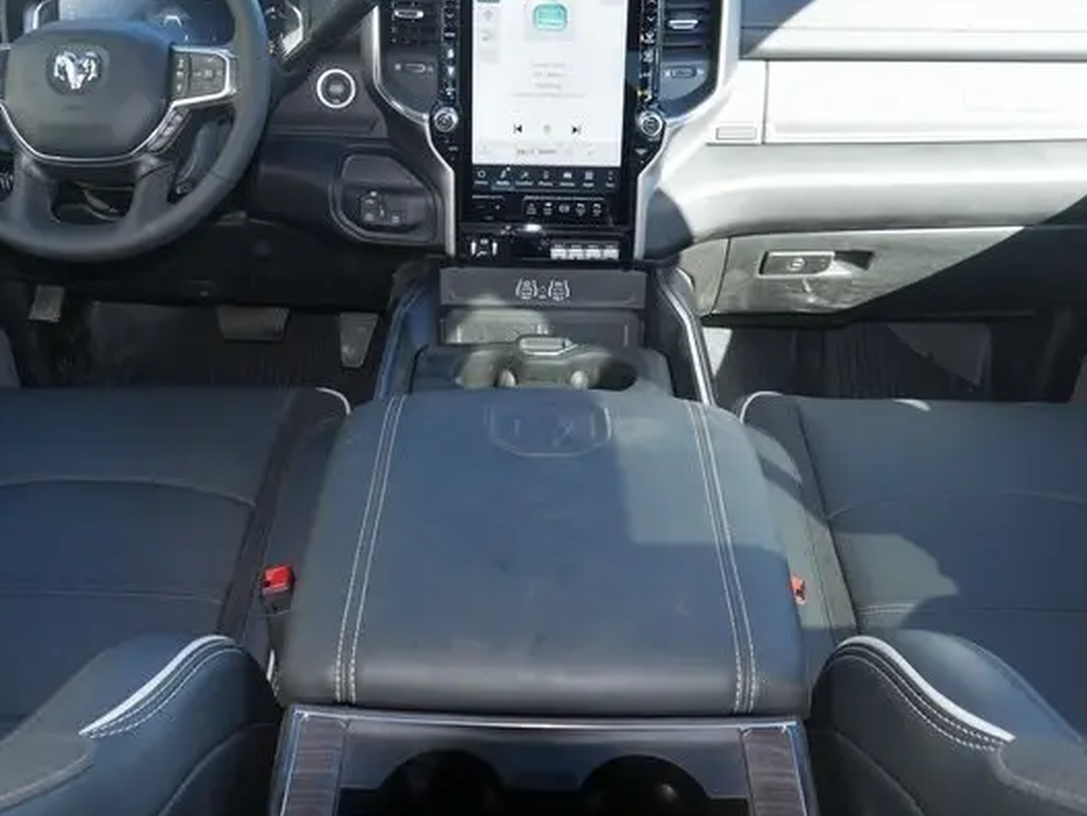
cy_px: 360
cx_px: 505
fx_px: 1068
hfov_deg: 53.9
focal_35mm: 34
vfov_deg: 41.8
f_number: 5
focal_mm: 14
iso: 250
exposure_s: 1/60
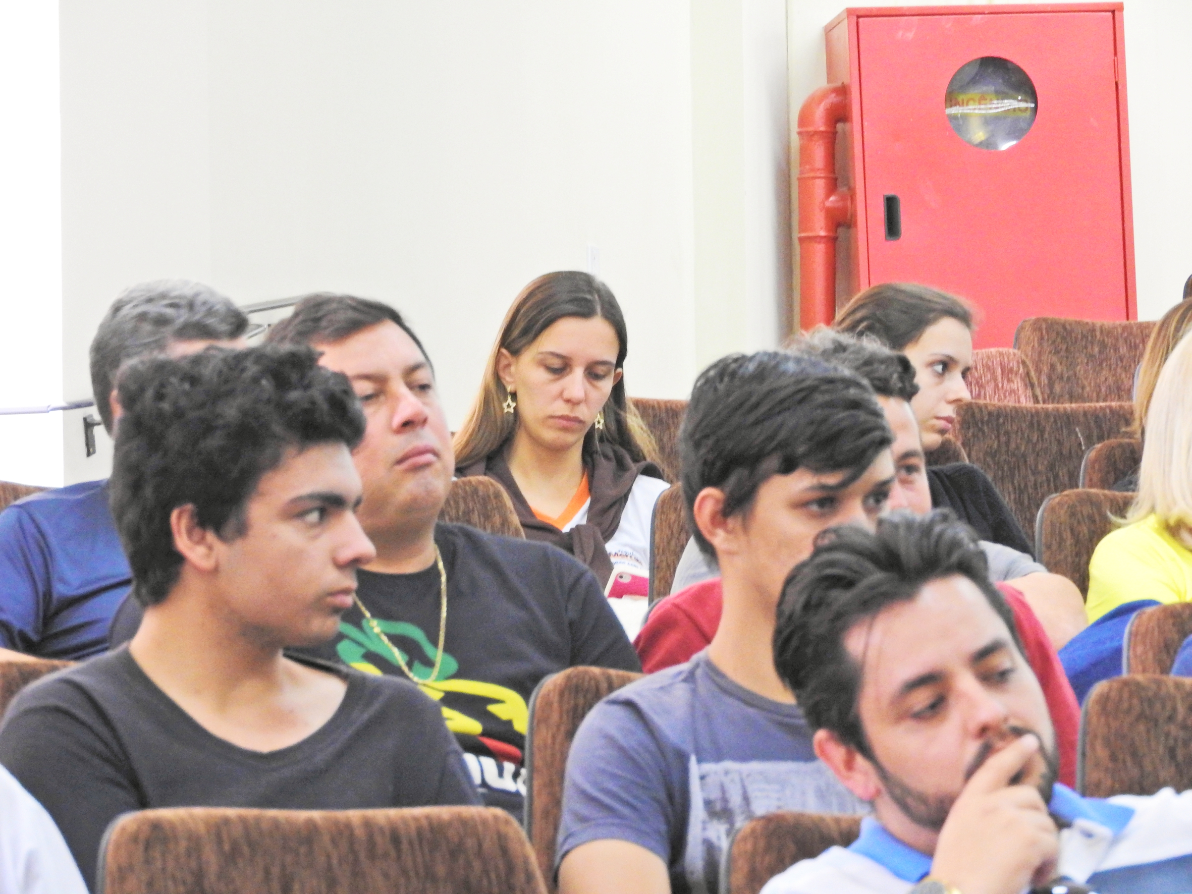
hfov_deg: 6.6
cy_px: 447
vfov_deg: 5.0
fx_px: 10332
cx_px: 596
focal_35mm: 300
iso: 800
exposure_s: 1/15
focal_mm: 53.7
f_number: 5.5
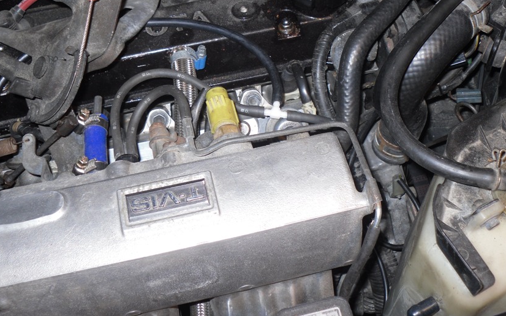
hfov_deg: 43.5
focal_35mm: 46
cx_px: 258
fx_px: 634
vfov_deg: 27.6
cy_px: 83
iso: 80
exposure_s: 1/45
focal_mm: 6.3
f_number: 3
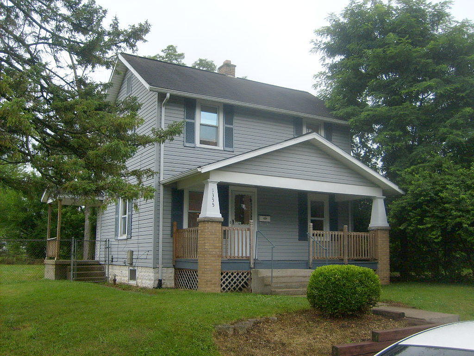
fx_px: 479
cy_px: 178
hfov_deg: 52.6
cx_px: 237
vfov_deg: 40.7
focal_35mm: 35
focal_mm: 5.8
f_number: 2.8
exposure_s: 1/250
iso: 80
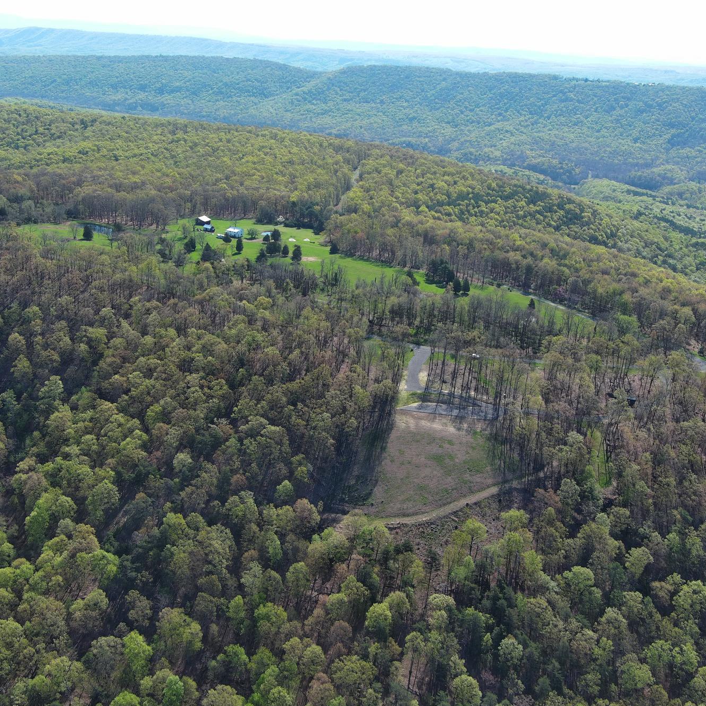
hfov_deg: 43.8
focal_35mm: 38
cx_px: 331
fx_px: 877
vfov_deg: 43.9
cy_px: 345
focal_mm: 10.57
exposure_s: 1/761
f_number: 2.8
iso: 100
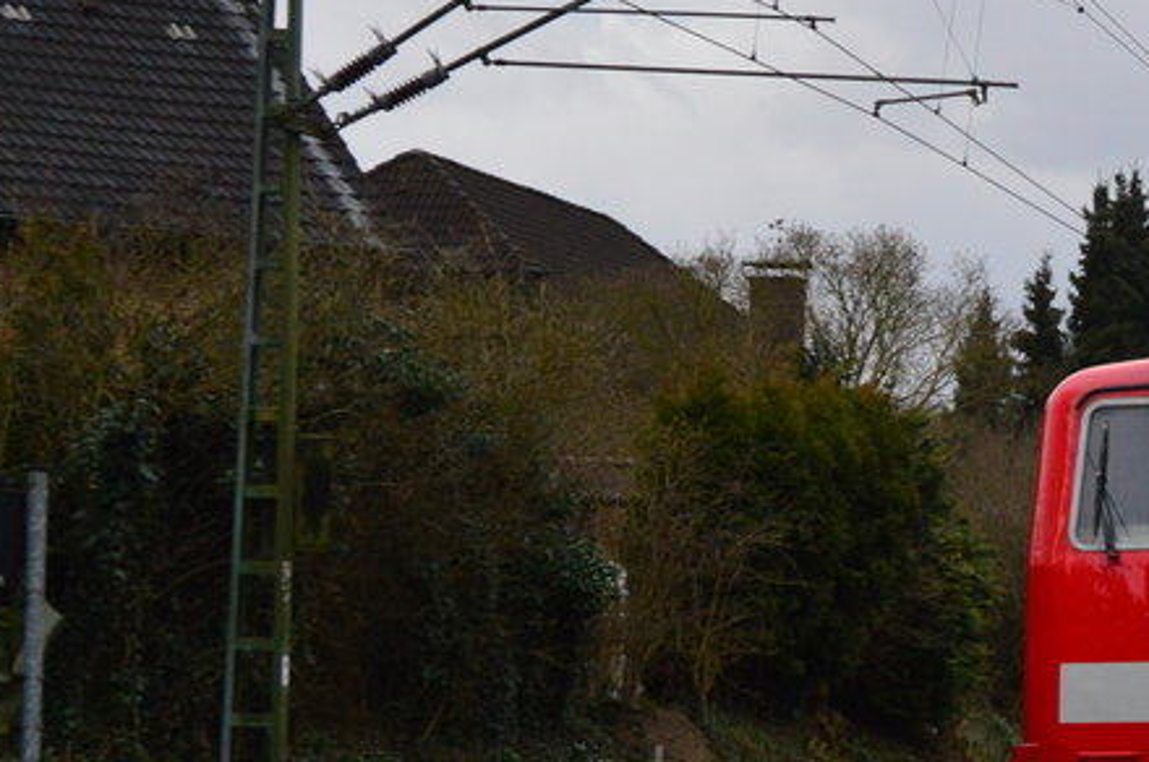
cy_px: 591
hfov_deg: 18.6
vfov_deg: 13.3
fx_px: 3262
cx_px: 1486
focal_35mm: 102
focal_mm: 25
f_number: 6.3
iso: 800
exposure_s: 1/640
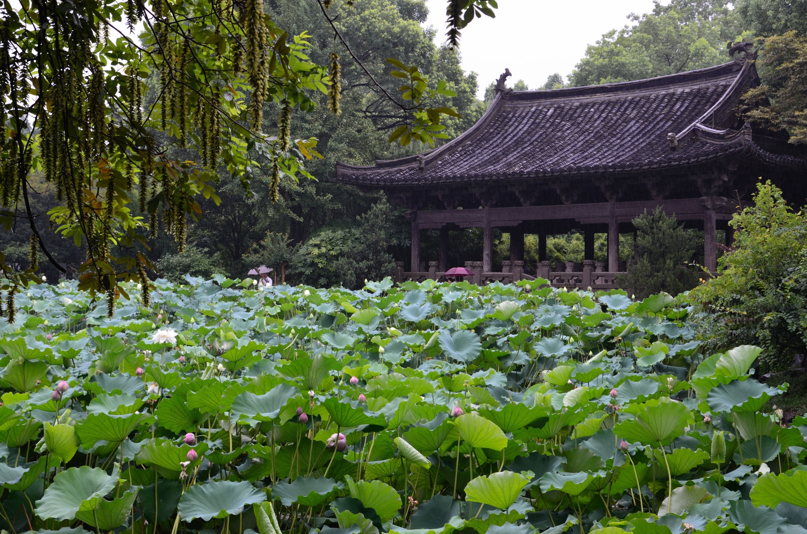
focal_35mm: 52
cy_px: 267
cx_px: 404
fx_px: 1174
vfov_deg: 25.6
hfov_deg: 37.9
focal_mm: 35
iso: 360
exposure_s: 1/60
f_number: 10
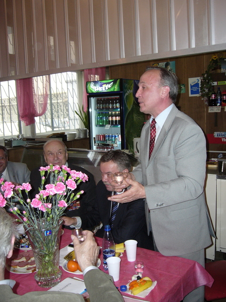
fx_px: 305
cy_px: 151
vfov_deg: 52.6
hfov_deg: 40.7
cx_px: 113
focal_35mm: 35
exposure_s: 1/60
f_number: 2.8
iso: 150
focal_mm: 5.8
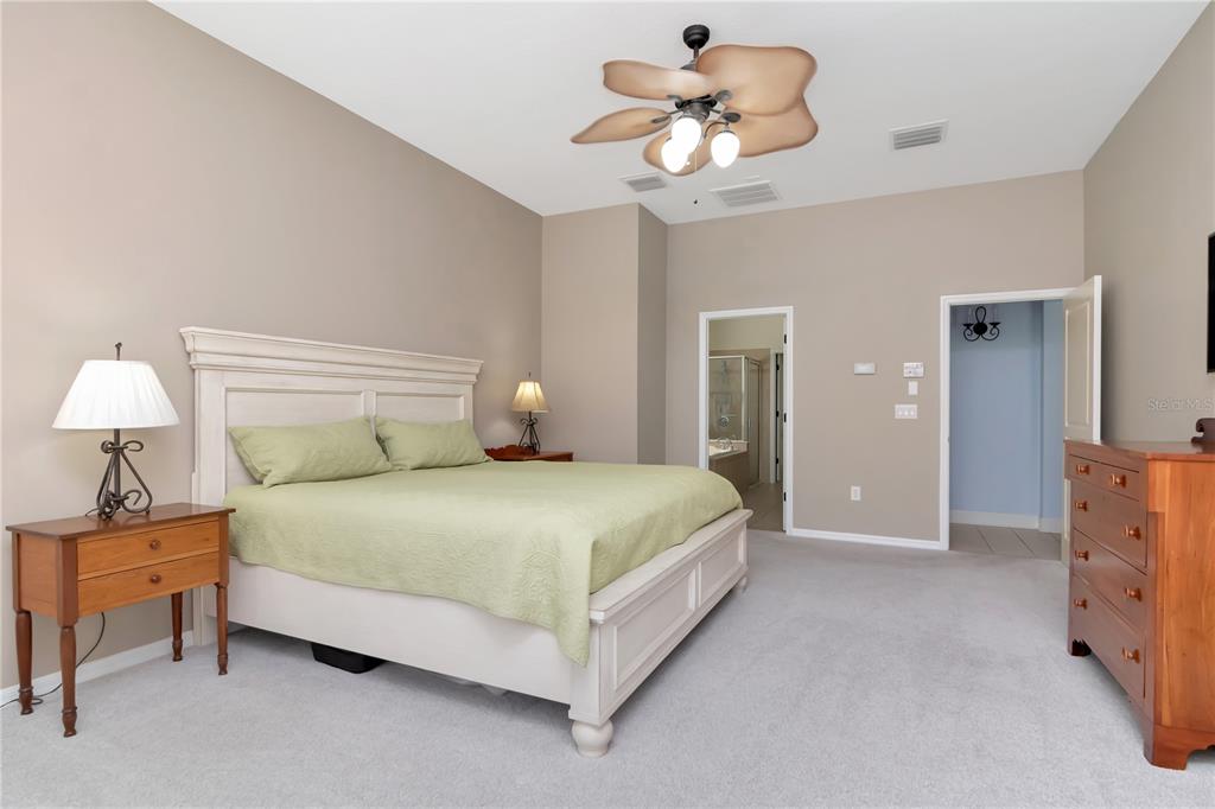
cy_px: 404
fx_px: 557
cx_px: 608
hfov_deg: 95.0
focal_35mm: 16
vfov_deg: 72.0
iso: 1000
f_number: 9
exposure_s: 1/160
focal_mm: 11
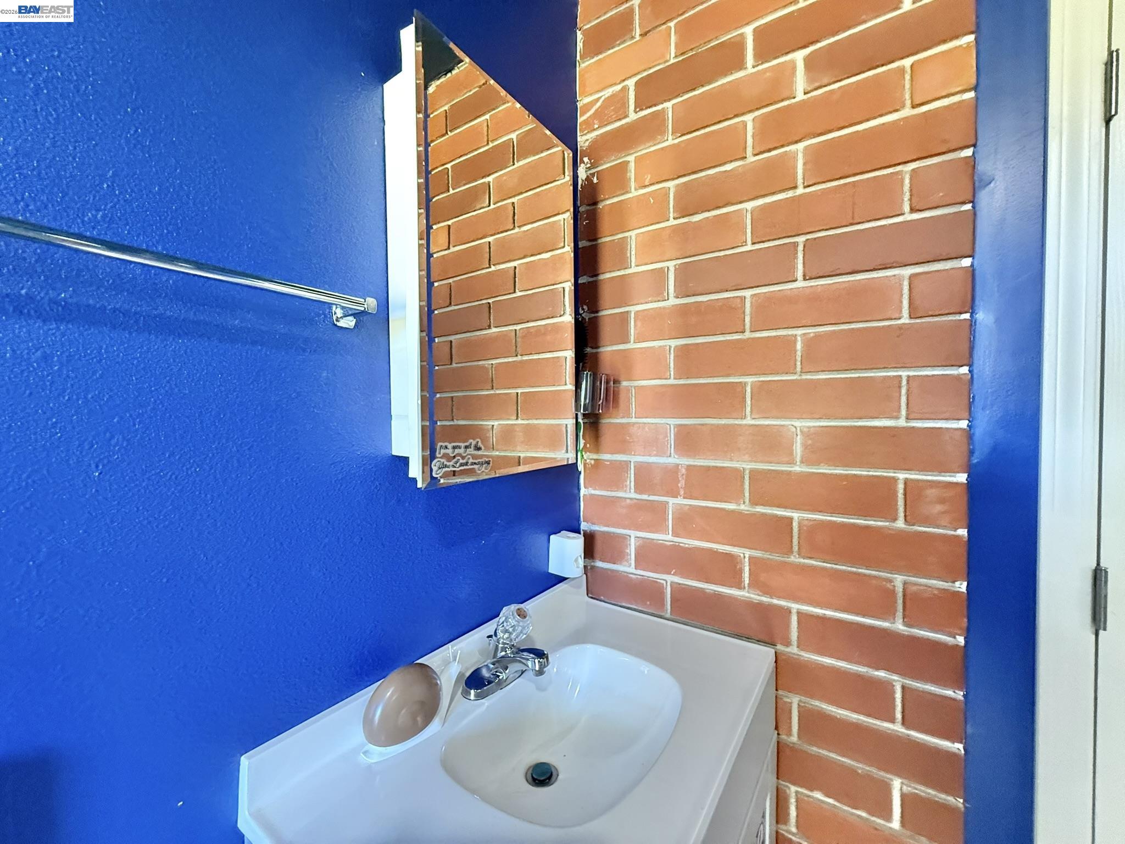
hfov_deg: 102.1
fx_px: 455
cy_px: 422
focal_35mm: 14
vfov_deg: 85.7
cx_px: 562
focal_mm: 2.22
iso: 640
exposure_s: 1/60
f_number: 2.2
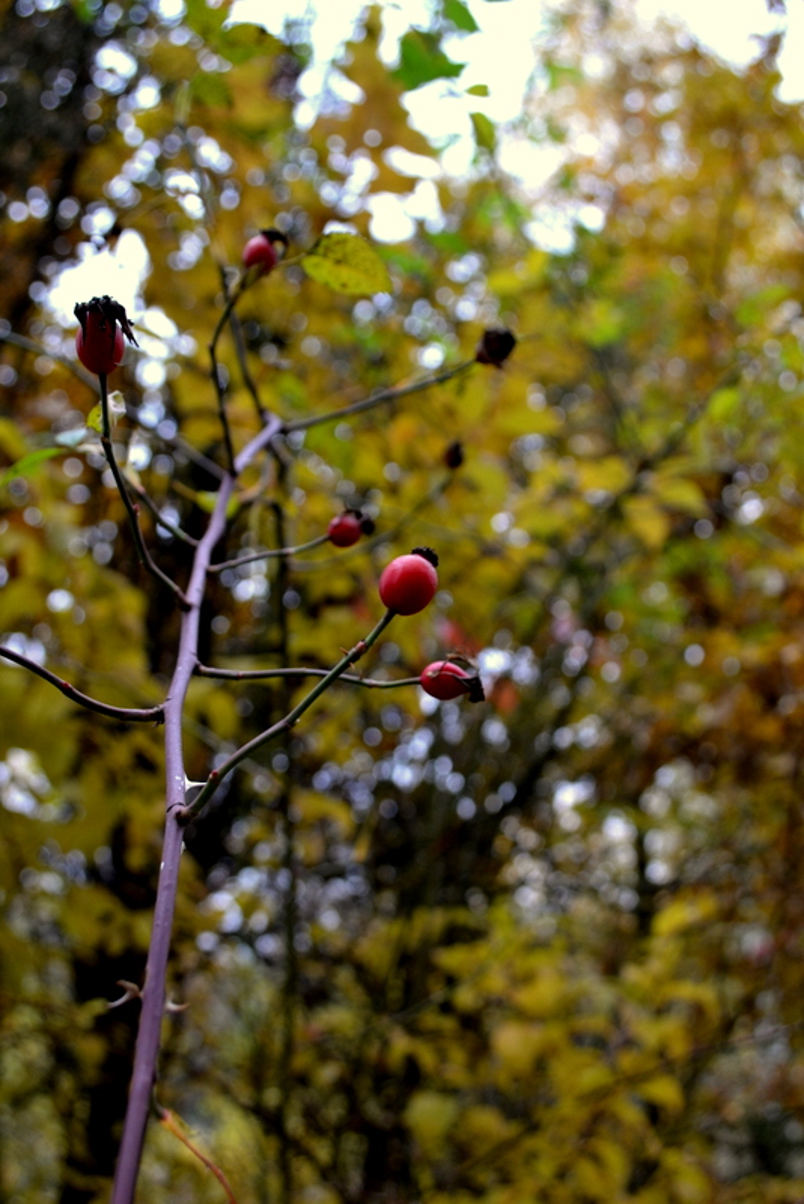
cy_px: 602
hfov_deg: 36.9
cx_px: 402
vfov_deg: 53.1
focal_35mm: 36
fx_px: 1205
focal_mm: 24
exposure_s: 1/60
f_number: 6.3
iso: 400
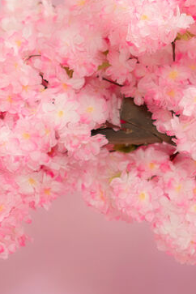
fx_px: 2025
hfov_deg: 5.5
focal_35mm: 248
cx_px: 15
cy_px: 535
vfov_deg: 8.0
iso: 100
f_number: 2.2
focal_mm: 50
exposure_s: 1/100
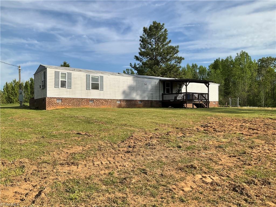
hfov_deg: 61.7
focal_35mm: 29
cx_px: 138
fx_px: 231
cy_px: 104
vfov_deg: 48.2
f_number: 1.8
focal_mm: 3
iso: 25
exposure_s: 1/1675
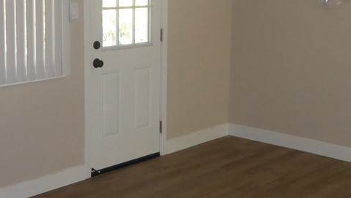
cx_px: 118
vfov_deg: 17.9
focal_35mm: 67
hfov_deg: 31.2
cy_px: 46
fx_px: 624
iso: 500
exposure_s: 1/60
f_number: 3.5
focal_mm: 5
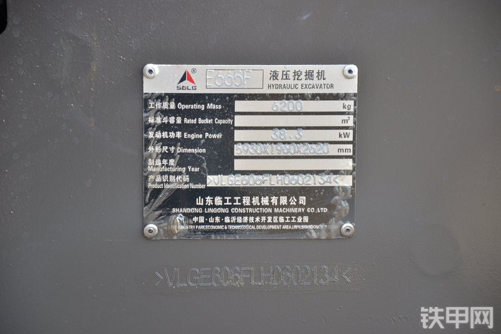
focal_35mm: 210
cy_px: 167
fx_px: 2922
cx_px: 250
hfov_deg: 9.8
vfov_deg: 6.5
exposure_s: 1/320
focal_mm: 140
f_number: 5.6
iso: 320
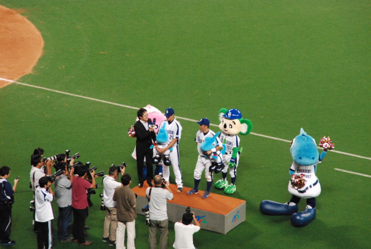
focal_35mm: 300
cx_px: 186
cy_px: 124
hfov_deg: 6.9
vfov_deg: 4.6
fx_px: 3098
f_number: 9
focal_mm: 200
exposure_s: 1/125
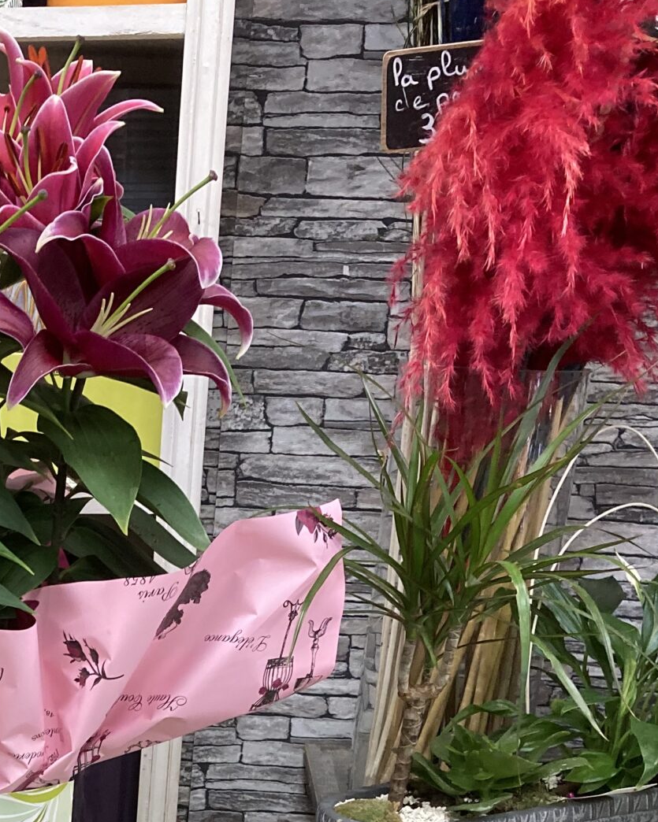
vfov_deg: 25.4
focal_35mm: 67
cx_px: -13
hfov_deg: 21.9
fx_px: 1631
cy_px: 987
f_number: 1.8
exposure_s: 1/50
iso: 125
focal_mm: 3.99
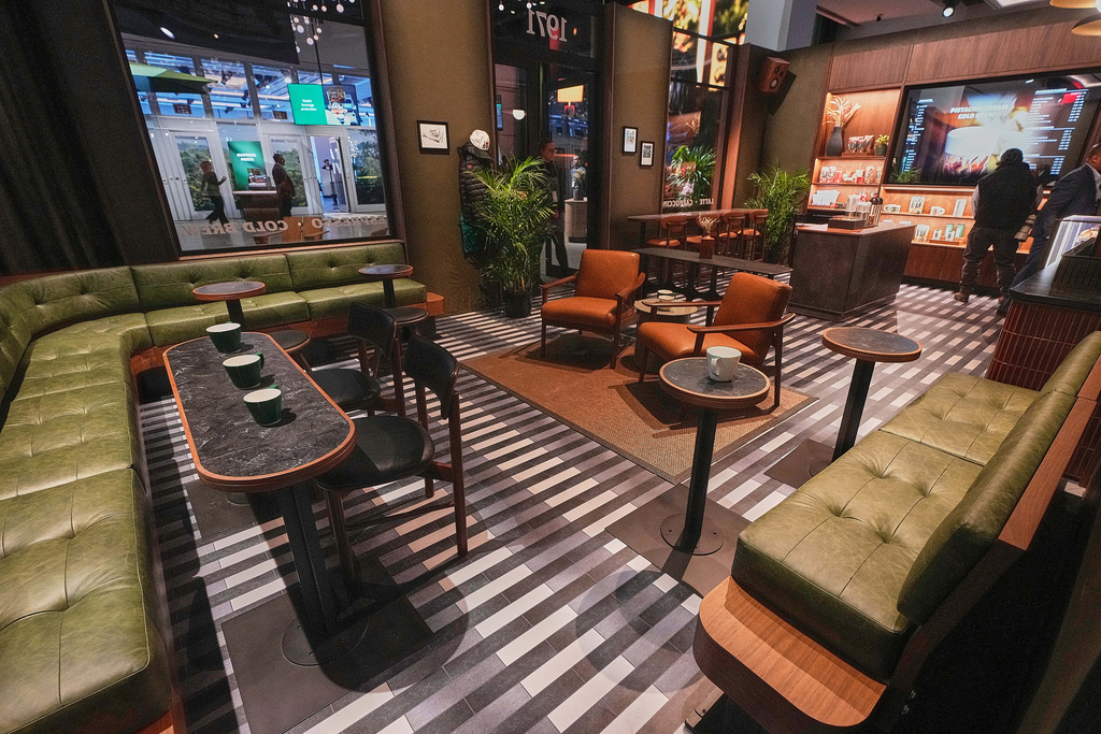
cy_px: 367
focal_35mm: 16
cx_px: 550
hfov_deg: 96.7
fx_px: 489
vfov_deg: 73.8
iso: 4000
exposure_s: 1/40
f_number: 6.3
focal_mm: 16
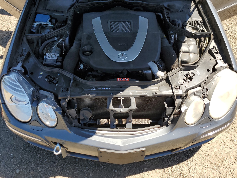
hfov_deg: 61.6
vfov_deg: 48.2
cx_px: 115
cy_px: 81
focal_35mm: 29
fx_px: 199
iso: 50
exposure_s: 1/1000
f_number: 1.5
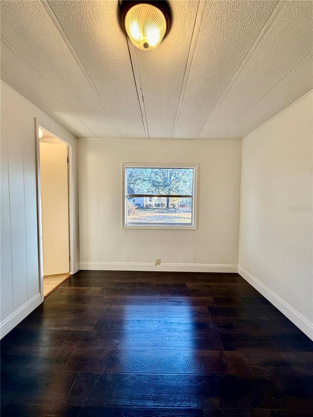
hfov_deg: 85.7
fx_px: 169
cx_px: 156
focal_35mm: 14
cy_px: 208
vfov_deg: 102.1
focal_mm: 2.22
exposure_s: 1/120
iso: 125
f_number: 2.2
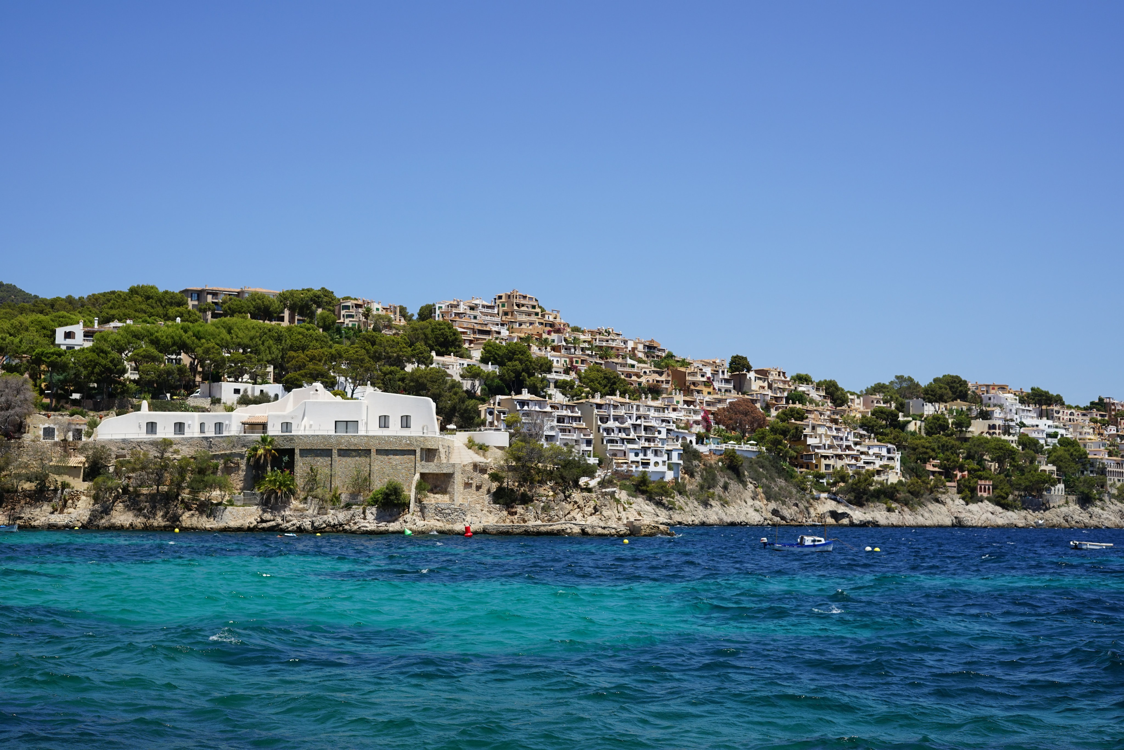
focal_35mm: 50
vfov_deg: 27.0
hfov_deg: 39.6
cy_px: 375
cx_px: 562
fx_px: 1561
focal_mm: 50
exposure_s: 1/400
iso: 100
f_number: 7.1
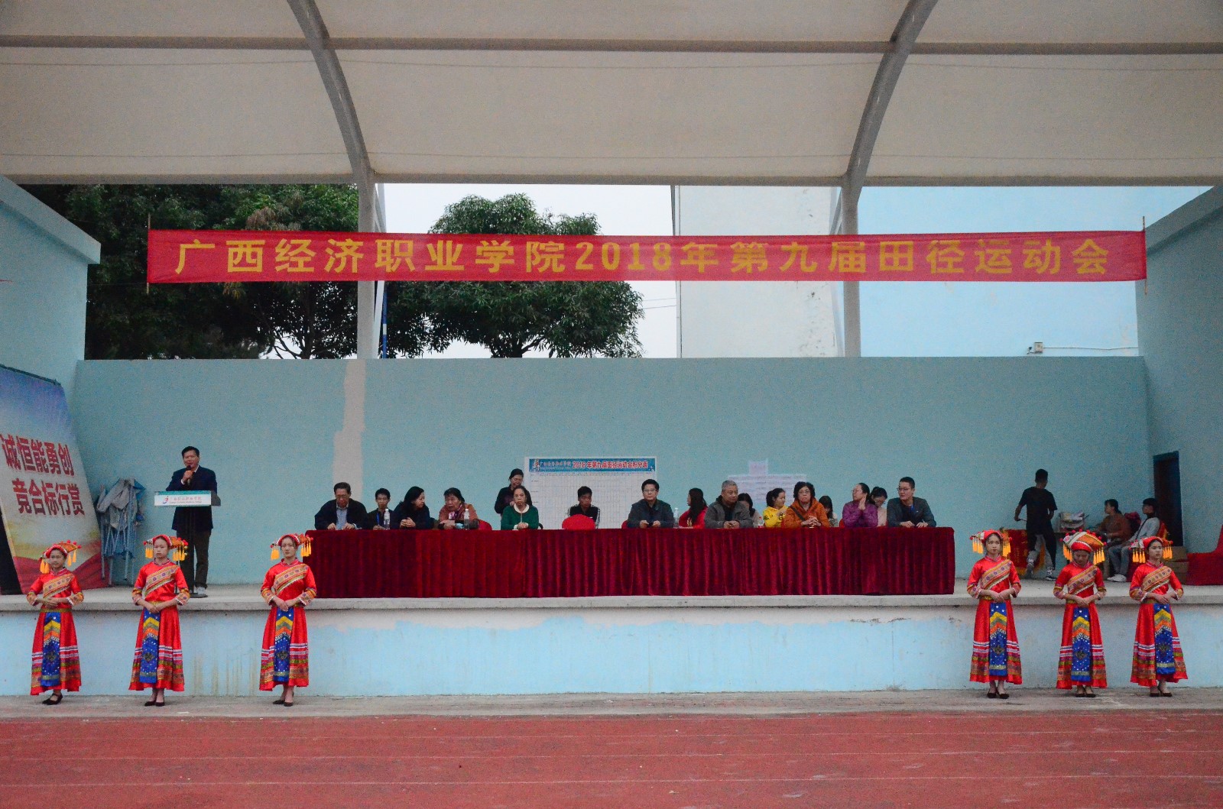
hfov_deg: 46.5
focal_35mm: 42
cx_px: 612
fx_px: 1424
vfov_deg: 31.7
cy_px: 404
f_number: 5
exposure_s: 1/800
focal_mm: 28
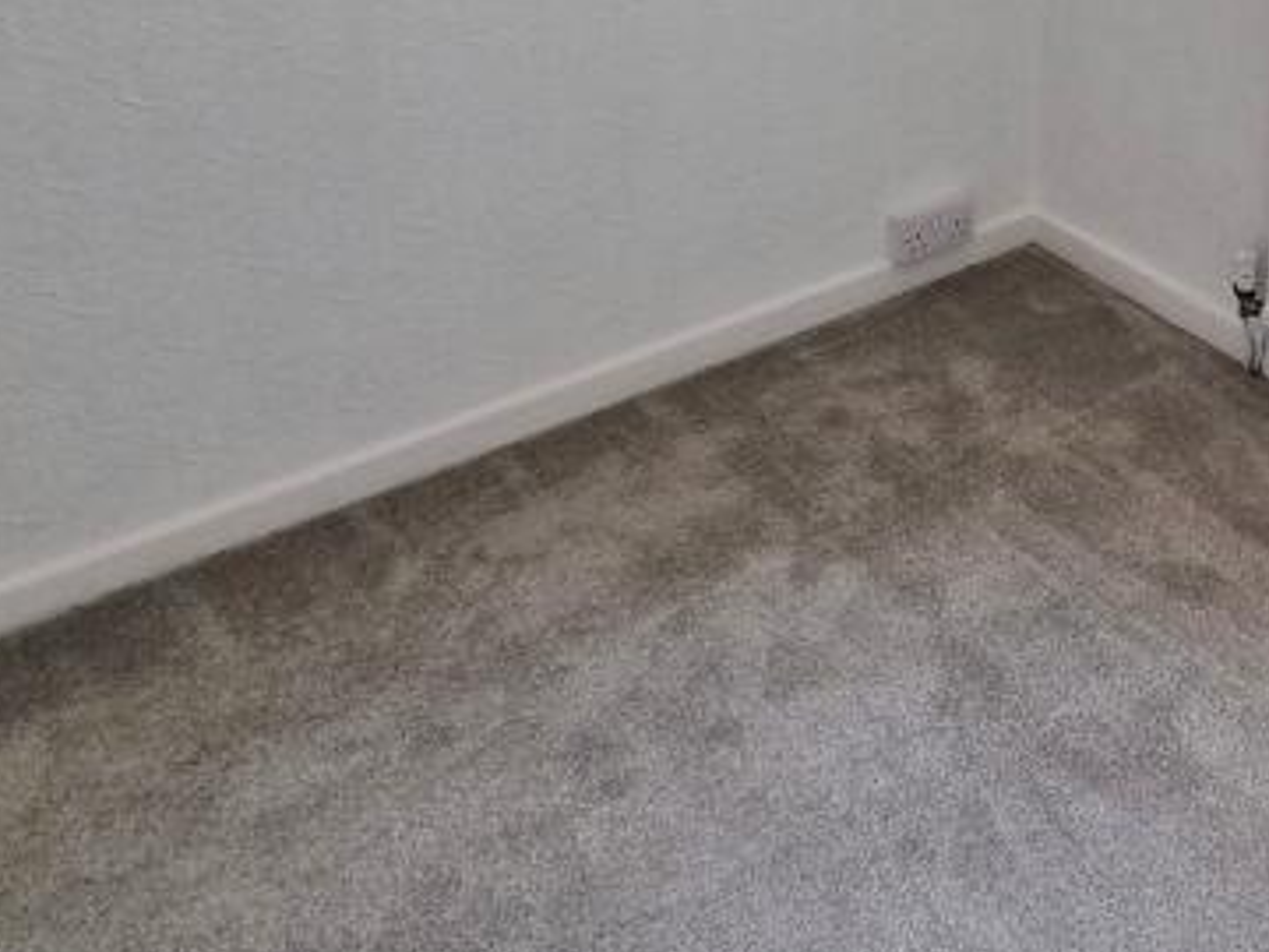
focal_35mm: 37
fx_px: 1356
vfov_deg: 33.2
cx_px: 1269
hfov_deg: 43.1
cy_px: -123
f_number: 2.2
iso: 64
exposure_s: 1/120
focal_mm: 2.2
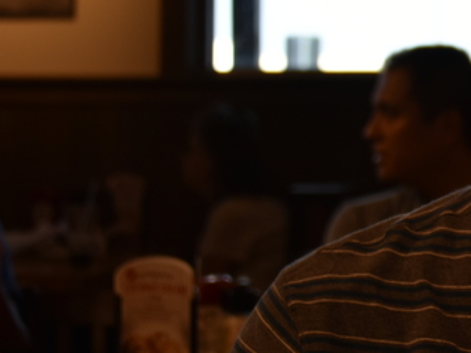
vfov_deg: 10.2
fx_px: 1972
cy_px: 103
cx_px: 667
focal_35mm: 145
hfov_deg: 13.0
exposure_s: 1/100
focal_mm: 44
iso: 160
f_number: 4.2
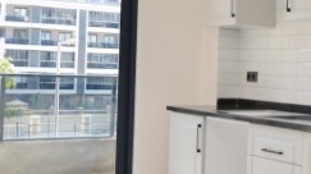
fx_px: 618
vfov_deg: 16.0
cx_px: 351
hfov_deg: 25.9
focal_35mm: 75
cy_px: 51
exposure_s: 1/125
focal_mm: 10
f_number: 5.6
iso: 200
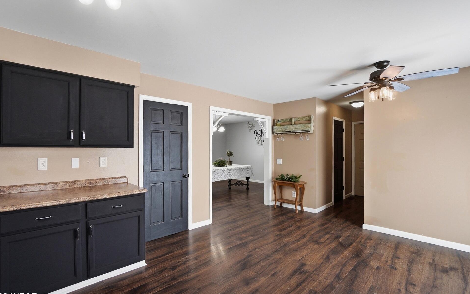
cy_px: 147
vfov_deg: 71.3
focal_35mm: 16
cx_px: 226
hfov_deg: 97.8
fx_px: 205
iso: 100
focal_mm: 10
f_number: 4
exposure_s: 1/500
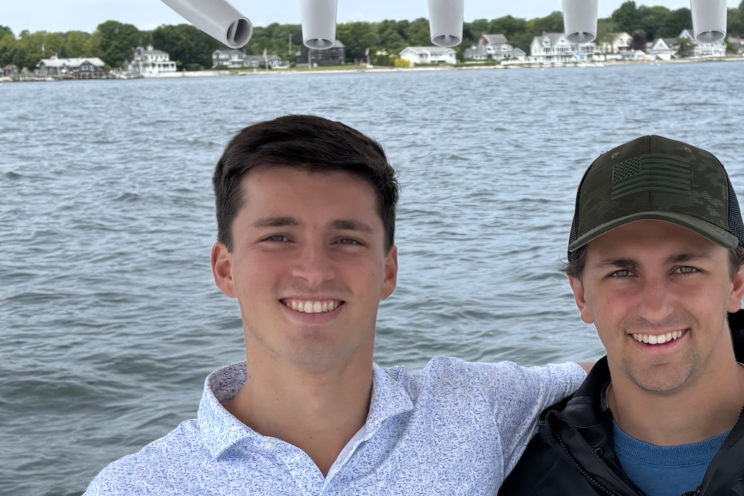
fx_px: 1405
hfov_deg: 29.4
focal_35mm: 68
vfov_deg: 19.8
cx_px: 497
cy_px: 401
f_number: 1.6
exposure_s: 1/2571
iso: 50
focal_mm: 5.96
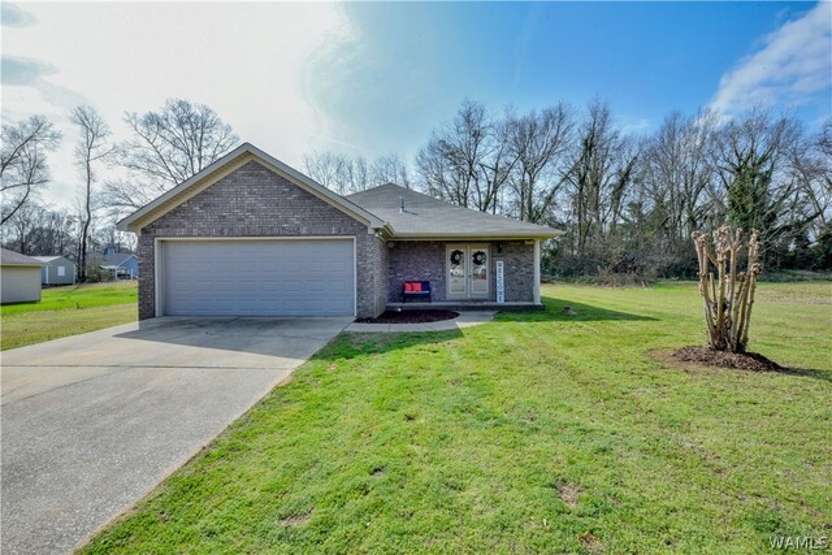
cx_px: 416
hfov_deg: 100.4
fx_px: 347
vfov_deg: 77.4
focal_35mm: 15
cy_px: 278
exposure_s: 1/60
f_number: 22
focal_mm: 15
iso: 400
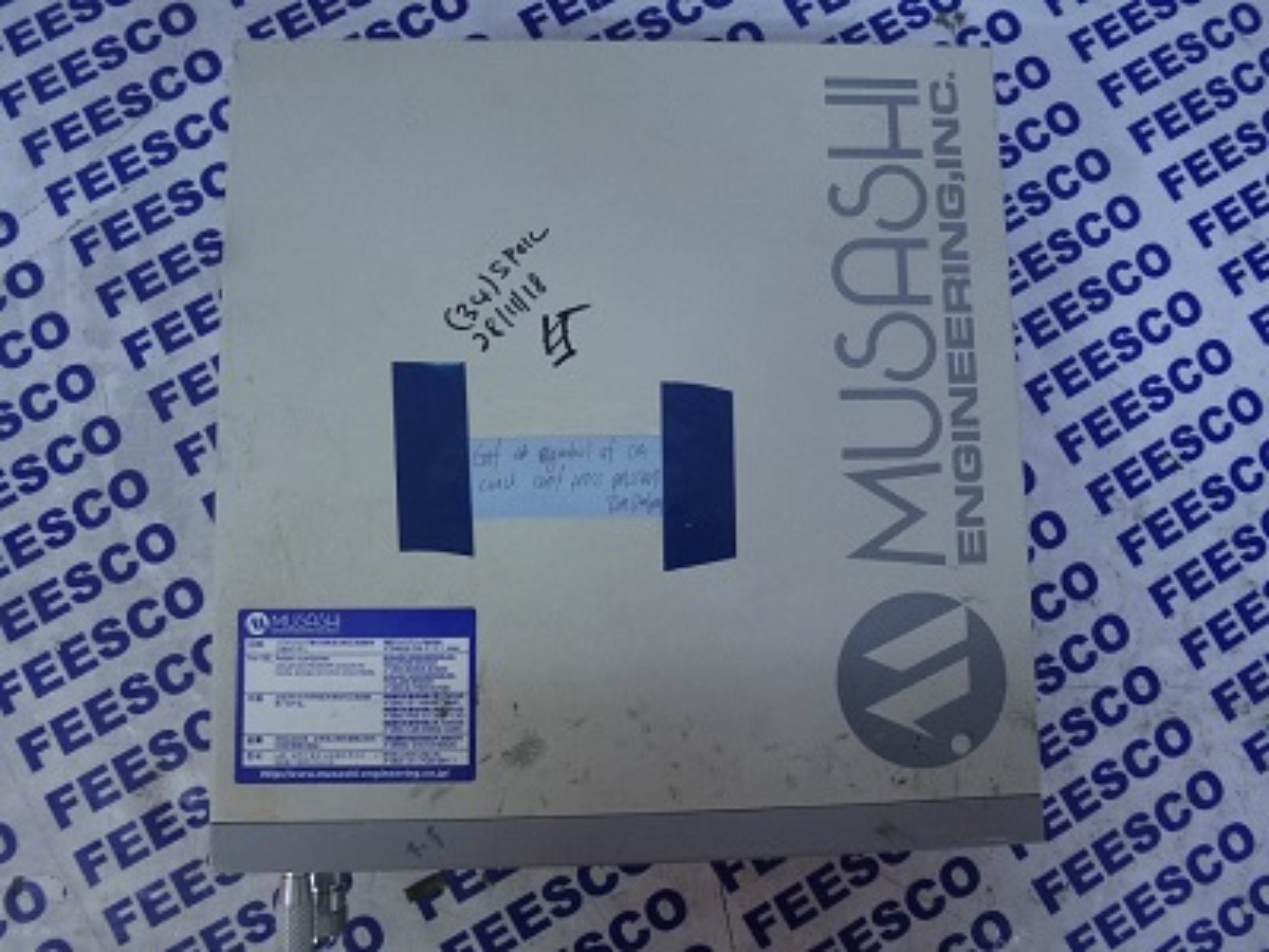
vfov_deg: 56.8
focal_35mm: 24
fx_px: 880
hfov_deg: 71.6
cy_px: 476
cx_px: 634
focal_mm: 4.3
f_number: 3.3
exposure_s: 1/10
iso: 200
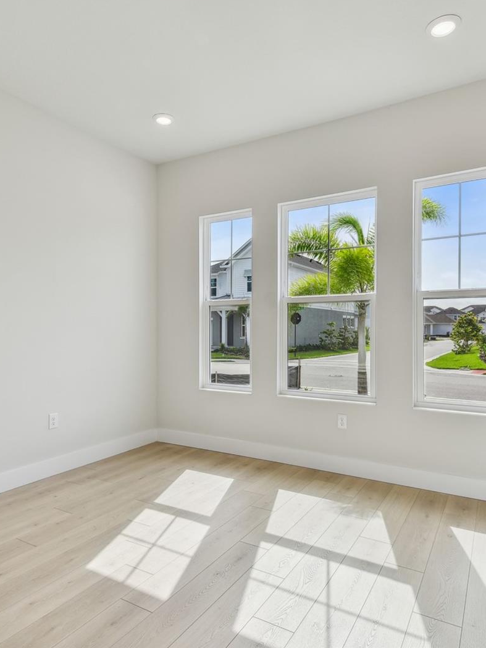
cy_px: 320
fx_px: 412
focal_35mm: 22
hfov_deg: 61.1
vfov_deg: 76.4
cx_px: 239
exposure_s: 1/250
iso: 100
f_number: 7.1
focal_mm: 10
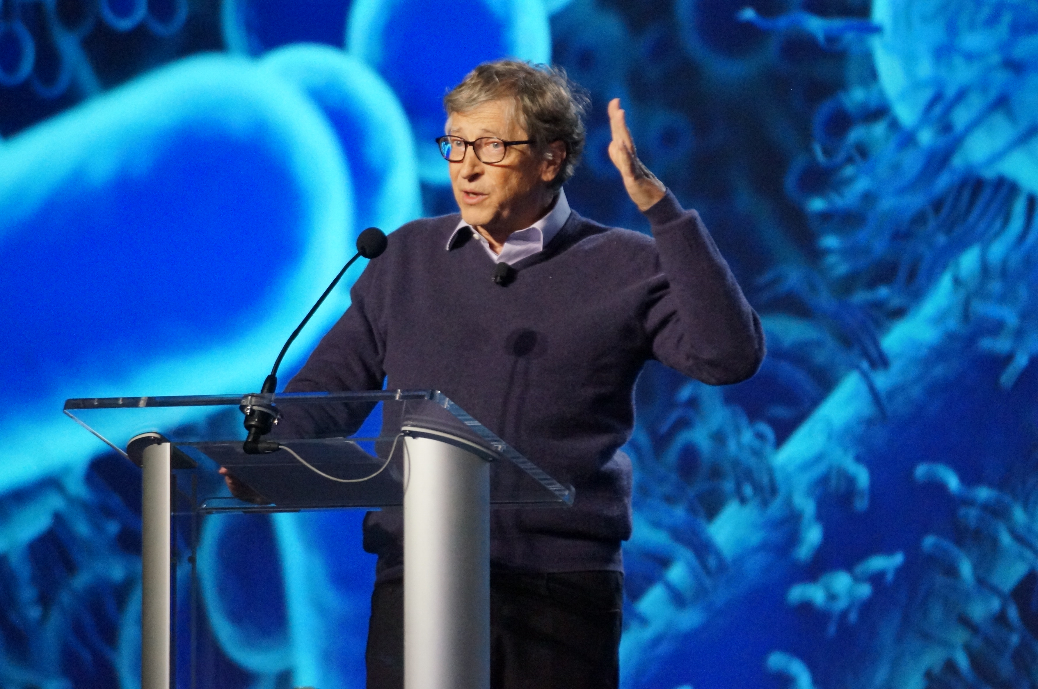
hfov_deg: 4.6
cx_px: 519
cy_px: 344
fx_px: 12956
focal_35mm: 450
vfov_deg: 3.0
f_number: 5.6
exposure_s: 1/160
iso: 3200
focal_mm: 300
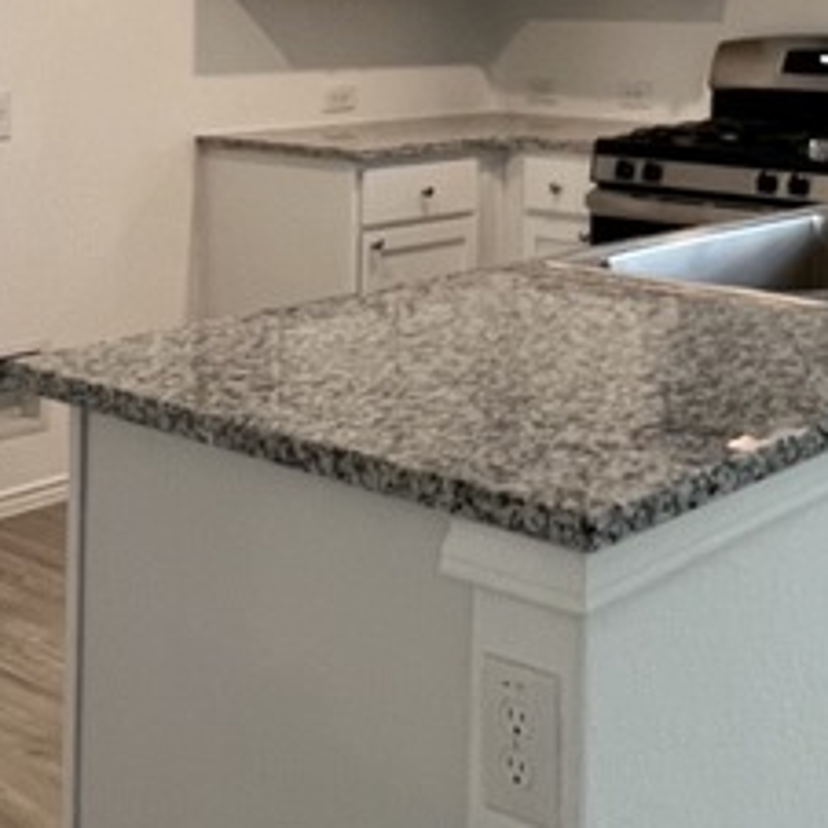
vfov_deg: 29.2
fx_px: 1488
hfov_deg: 30.4
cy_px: 7
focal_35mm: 55
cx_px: 645
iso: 250
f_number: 1.8
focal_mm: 1.57
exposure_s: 1/120
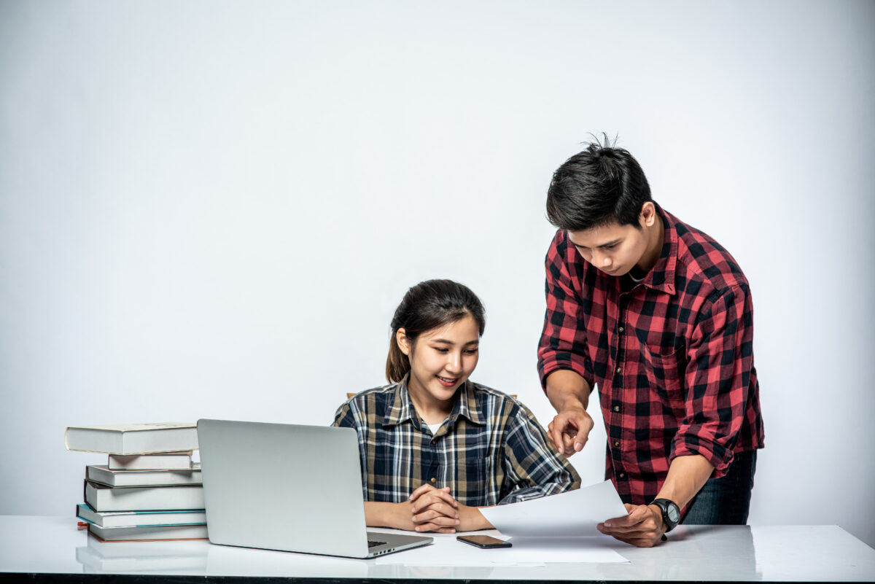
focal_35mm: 85
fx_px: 2067
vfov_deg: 16.1
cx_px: 438
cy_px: 292
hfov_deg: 23.9
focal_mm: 85
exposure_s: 1/200
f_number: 4
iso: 100
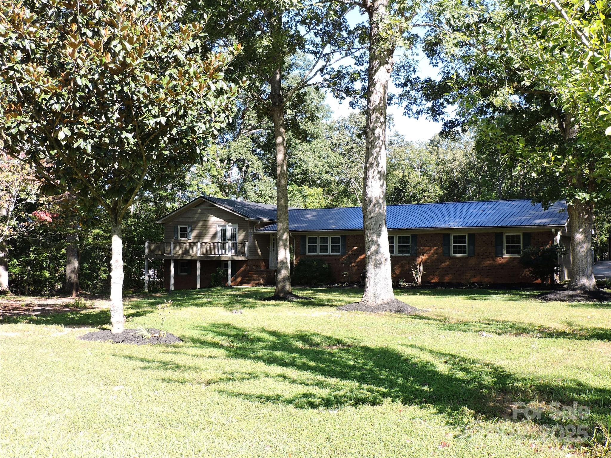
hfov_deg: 55.4
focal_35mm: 33
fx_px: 582
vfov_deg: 42.9
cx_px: 306
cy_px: 229
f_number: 3.2
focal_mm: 5.9
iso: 100
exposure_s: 1/200
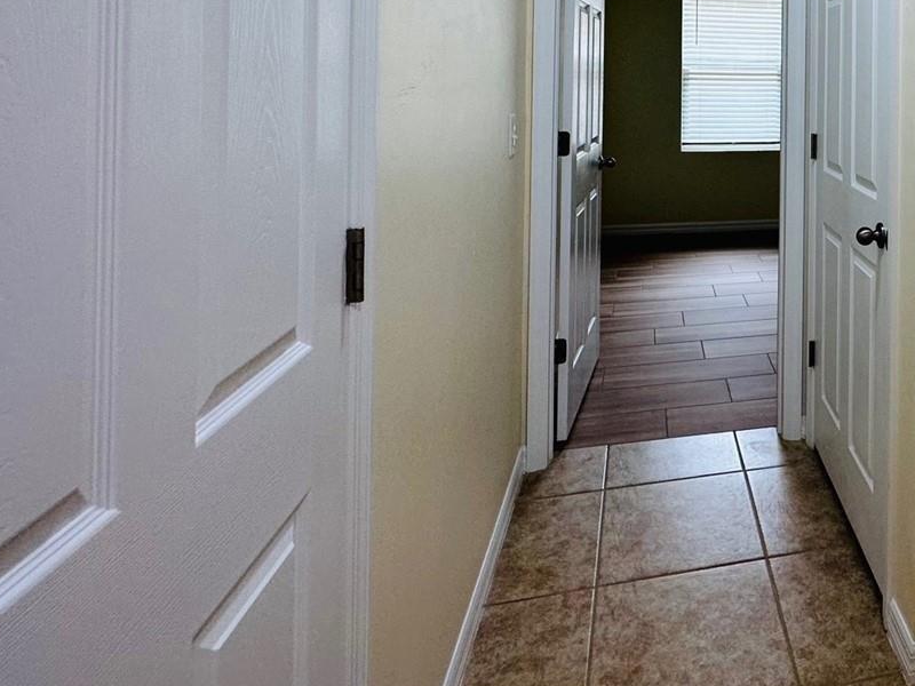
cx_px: 842
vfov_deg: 45.0
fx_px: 740
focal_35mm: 28
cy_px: 64
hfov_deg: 54.3
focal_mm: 2.22
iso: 125
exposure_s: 1/120
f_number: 2.2
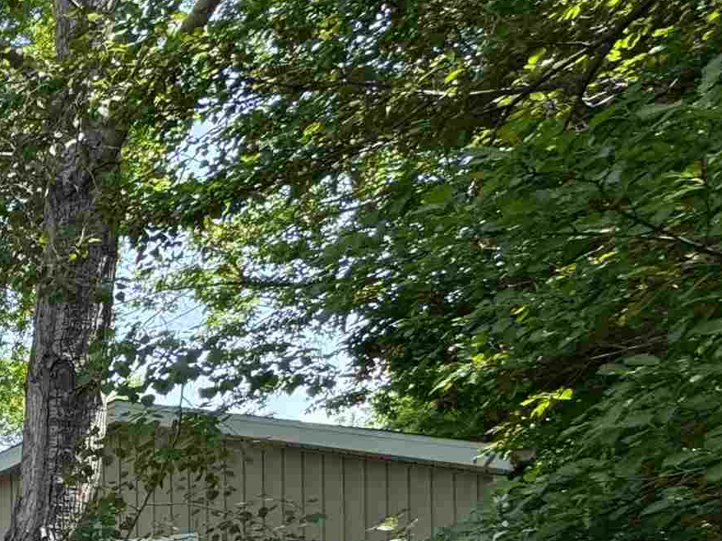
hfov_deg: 24.2
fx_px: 1022
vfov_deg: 25.6
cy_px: 698
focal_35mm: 49
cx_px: -490
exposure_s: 1/337
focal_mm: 2.22
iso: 40
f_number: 2.2
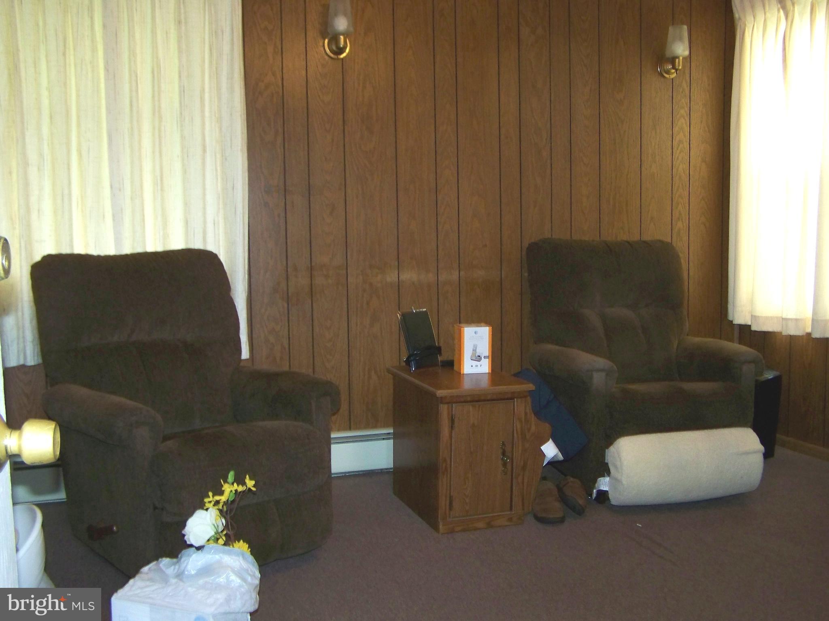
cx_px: 414
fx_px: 910
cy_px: 310
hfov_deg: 49.0
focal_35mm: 38
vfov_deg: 37.7
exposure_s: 1/30
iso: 200
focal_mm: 6.3
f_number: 2.8
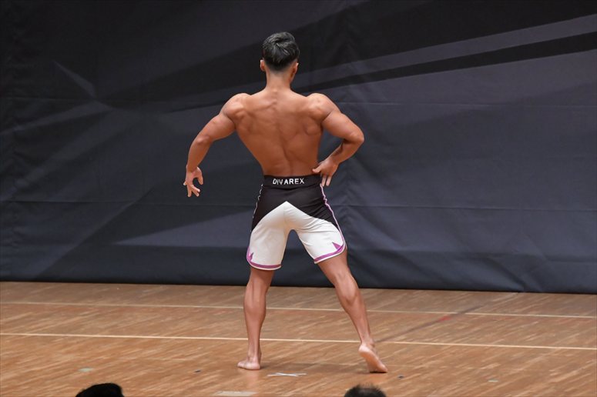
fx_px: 4973
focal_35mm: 300
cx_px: 298
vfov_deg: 4.6
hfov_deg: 6.9
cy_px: 198
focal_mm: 200
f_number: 5.6
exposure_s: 1/400
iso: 6400
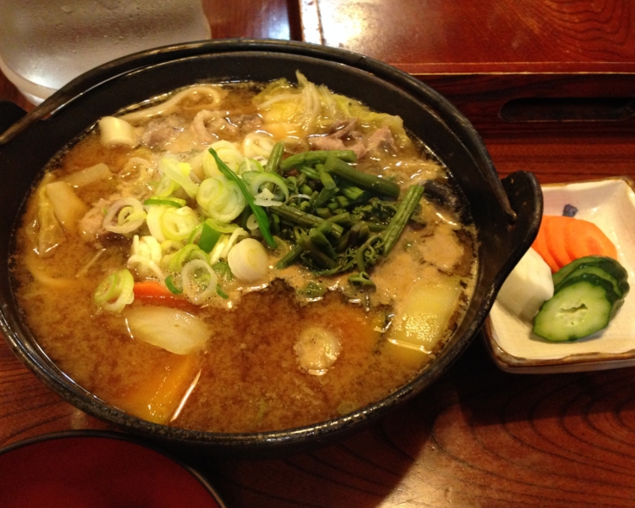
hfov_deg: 51.5
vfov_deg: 42.2
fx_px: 658
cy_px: 253
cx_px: 315
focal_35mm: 35
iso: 400
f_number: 2.4
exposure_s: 1/20
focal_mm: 4.12
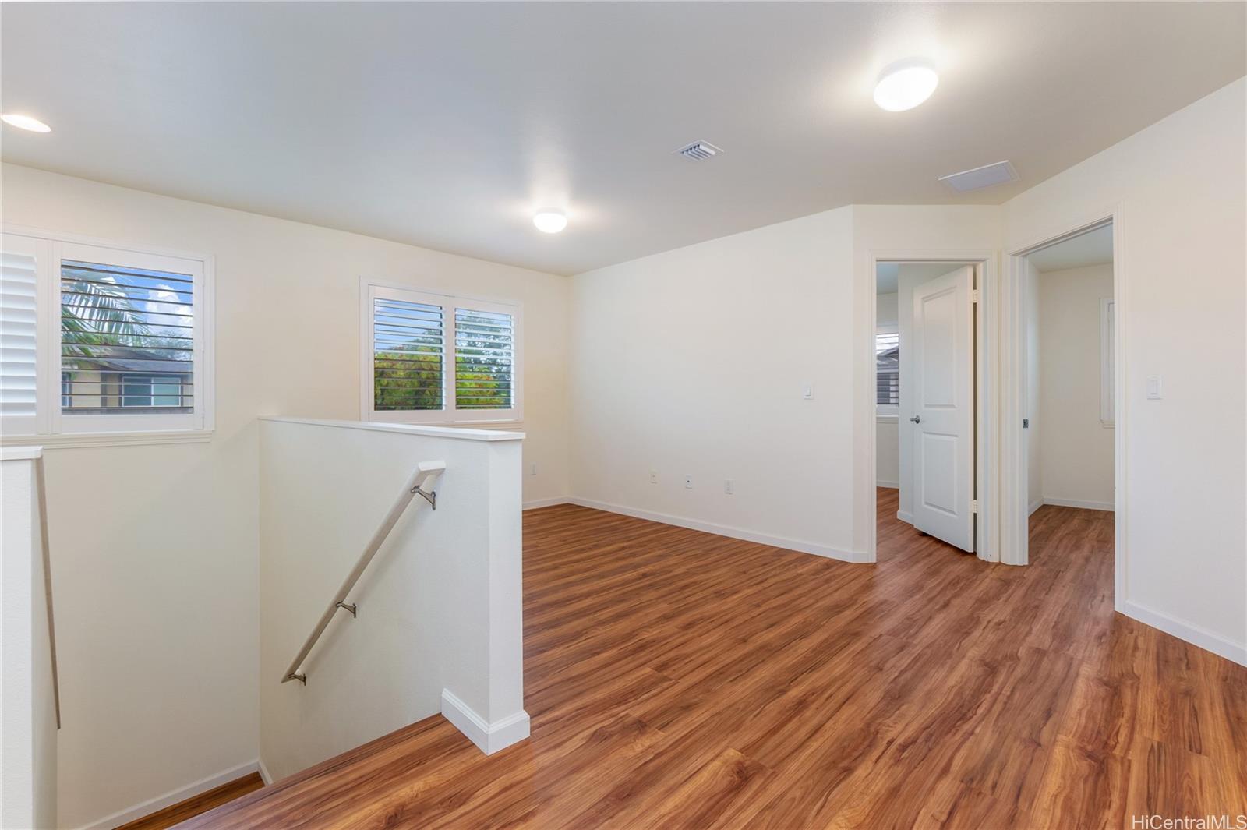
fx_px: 519
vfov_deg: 77.3
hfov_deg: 100.4
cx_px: 624
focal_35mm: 15
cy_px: 415
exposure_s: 1/60
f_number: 8
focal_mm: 10
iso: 500
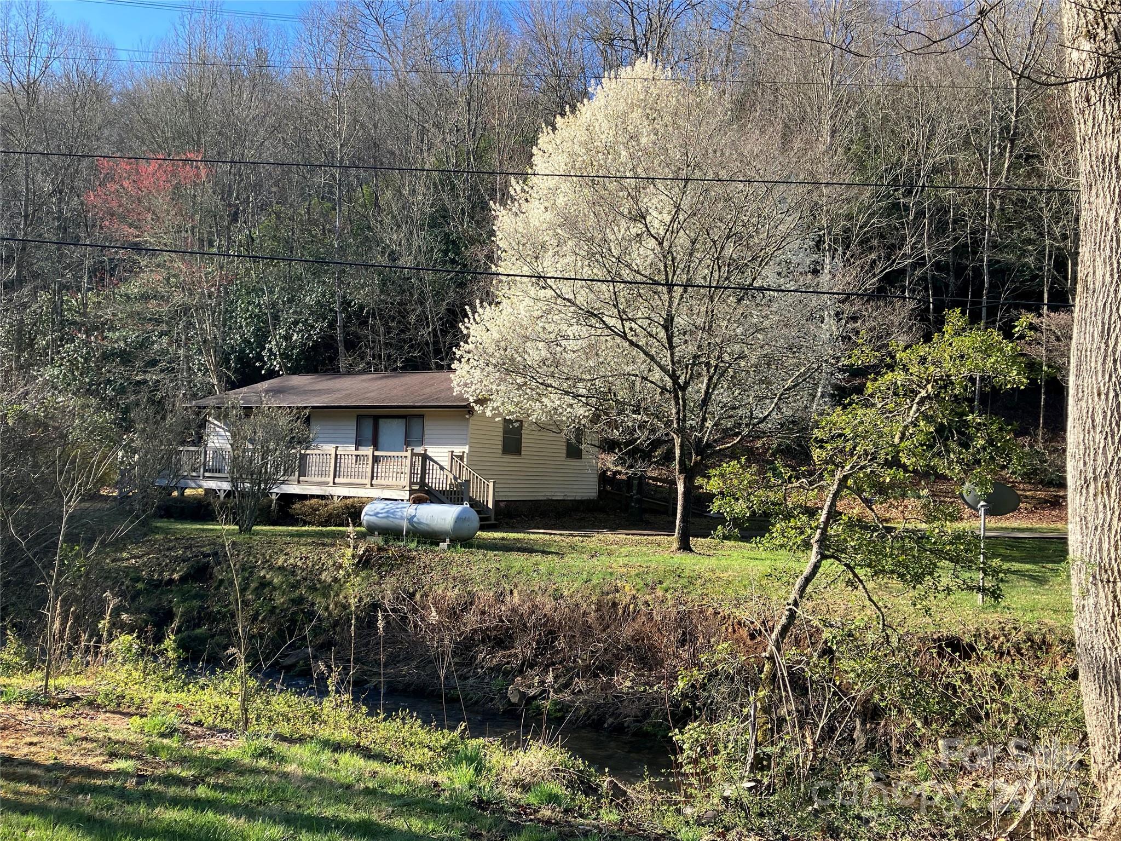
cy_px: 420
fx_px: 907
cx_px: 560
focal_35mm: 28
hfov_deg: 63.4
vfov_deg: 49.7
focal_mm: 3.99
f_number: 1.8
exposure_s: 1/585
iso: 32
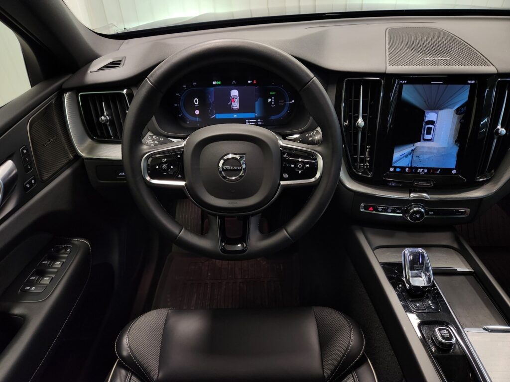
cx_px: 255
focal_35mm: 23
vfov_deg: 58.9
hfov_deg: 73.9
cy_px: 191
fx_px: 339
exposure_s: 1/120
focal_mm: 5.4
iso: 320
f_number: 1.8
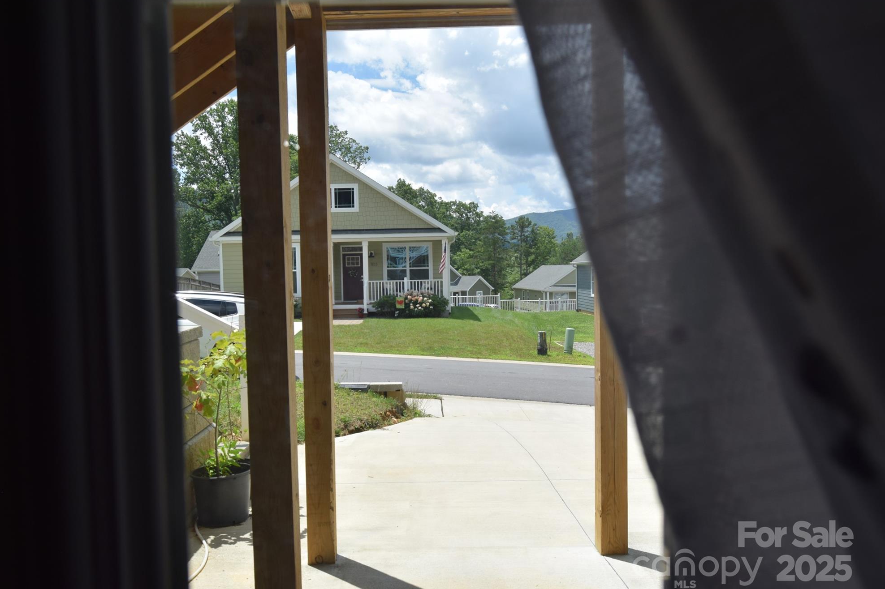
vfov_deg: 46.4
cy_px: 300
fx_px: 688
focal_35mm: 28
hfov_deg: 65.5
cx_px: 427
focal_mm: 18
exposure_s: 1/400
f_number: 10
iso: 200
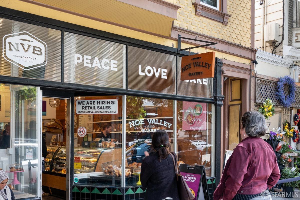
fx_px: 341
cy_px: 100
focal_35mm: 41
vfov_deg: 32.6
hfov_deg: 47.4
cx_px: 150
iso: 400
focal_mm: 41
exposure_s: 1/30
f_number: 9
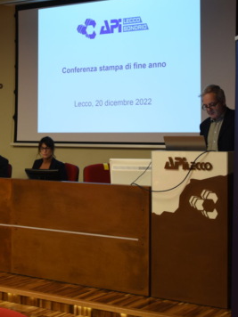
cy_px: 128
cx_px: 82
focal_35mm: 69
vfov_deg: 28.1
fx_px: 632
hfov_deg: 21.3
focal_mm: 25
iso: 640
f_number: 4
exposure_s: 1/40
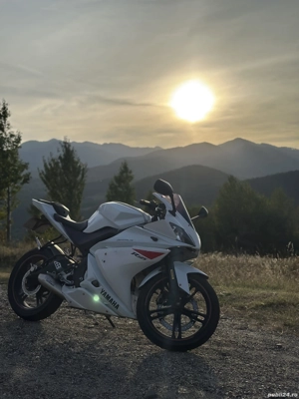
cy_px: 200
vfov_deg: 39.7
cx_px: 150
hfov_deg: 30.3
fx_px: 553
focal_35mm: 48
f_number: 1.78
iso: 100
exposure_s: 1/18868
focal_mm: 6.86
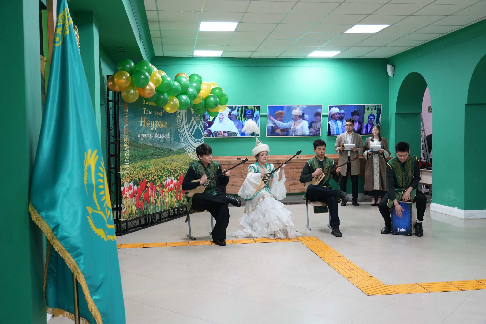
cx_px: 243
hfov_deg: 55.8
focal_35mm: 34
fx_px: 459
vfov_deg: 38.9
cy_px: 162
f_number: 4
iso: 640
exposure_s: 1/40
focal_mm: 34
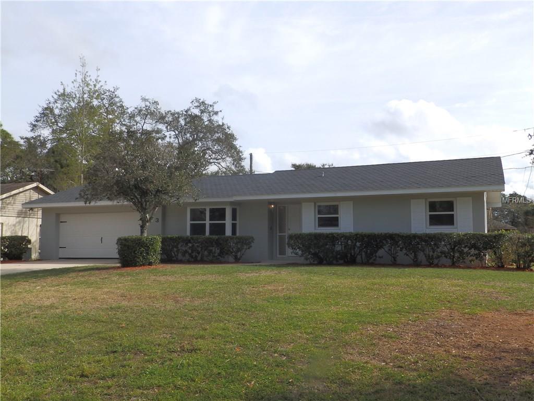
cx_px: 267
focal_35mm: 32
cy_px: 200
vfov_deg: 44.2
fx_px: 494
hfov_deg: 56.8
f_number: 4.5
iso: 80
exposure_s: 1/500
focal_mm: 5.7
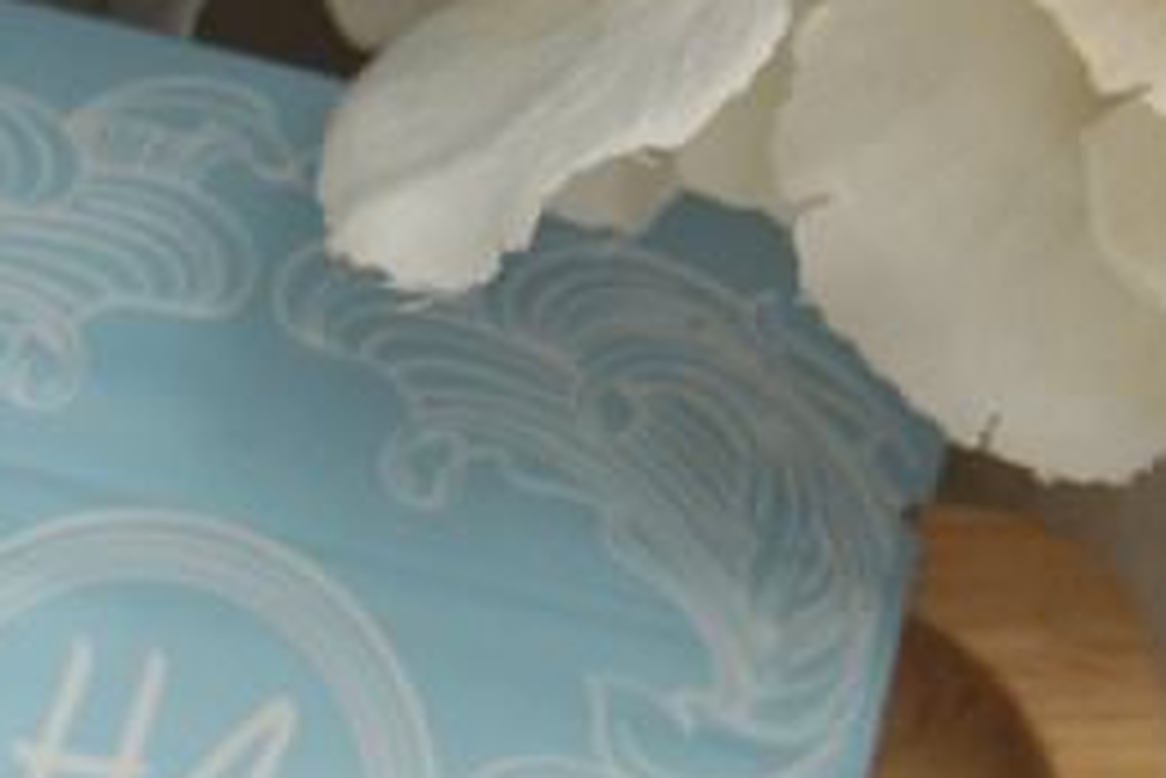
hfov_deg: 11.2
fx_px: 5639
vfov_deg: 7.8
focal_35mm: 174
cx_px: -738
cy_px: 1106
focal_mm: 30
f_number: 4.5
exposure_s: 1/160
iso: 100
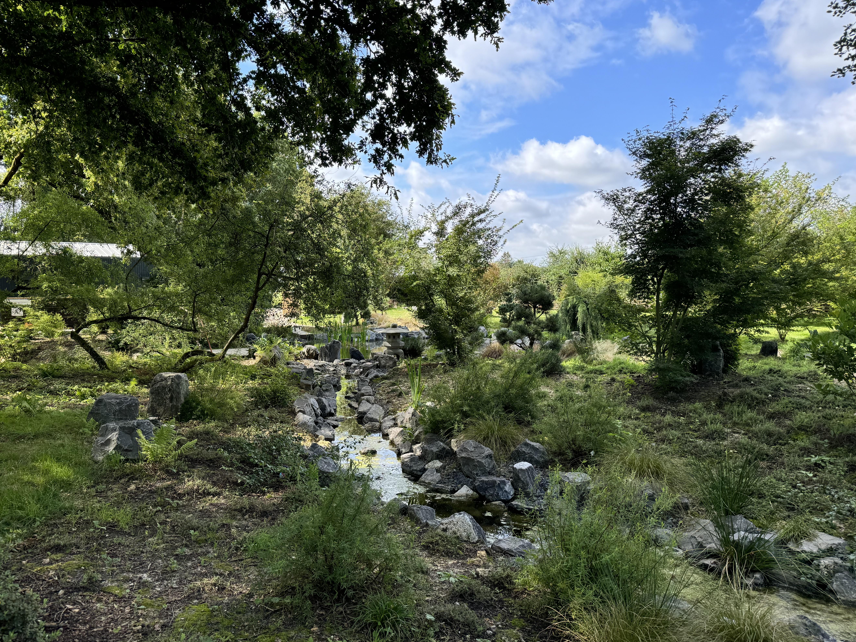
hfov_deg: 67.3
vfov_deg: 53.1
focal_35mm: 26
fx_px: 643
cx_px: 409
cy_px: 329
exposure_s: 1/980
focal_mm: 6.76
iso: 80
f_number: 1.78
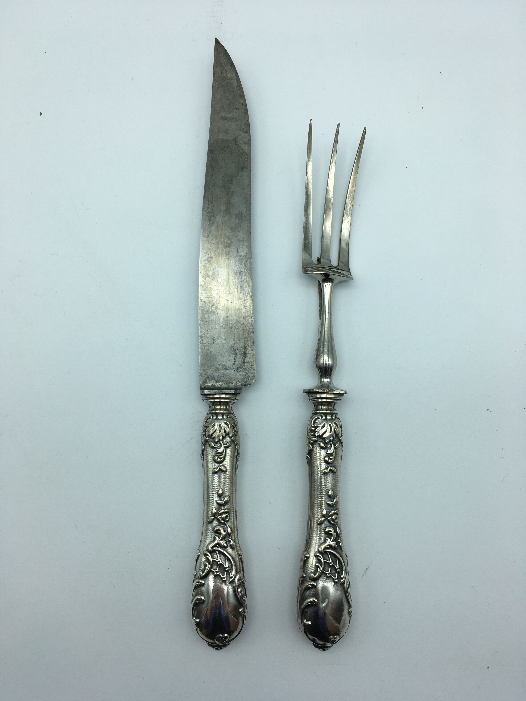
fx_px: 588
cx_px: 263
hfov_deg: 48.2
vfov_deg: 61.7
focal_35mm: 29
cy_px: 350
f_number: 2.2
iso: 25
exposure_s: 1/293
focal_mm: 4.15
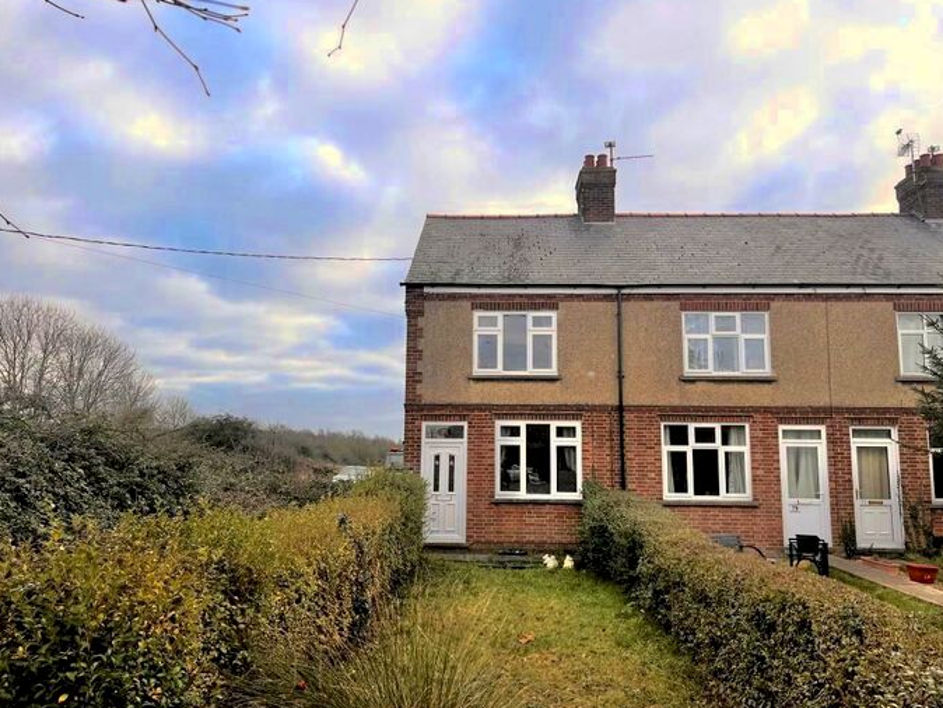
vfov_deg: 51.4
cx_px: 487
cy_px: 355
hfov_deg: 65.3
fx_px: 736
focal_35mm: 27
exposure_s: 1/909
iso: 50
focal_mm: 5.7
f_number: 1.5
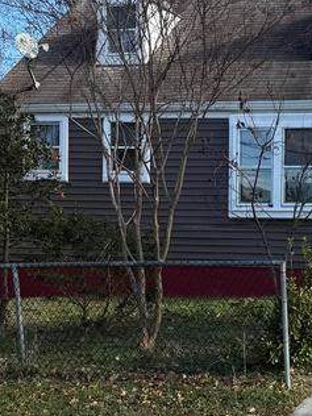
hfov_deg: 17.2
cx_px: 365
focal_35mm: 82
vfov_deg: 23.5
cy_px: 321
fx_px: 985
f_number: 1.78
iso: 80
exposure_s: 1/1653
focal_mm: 6.76
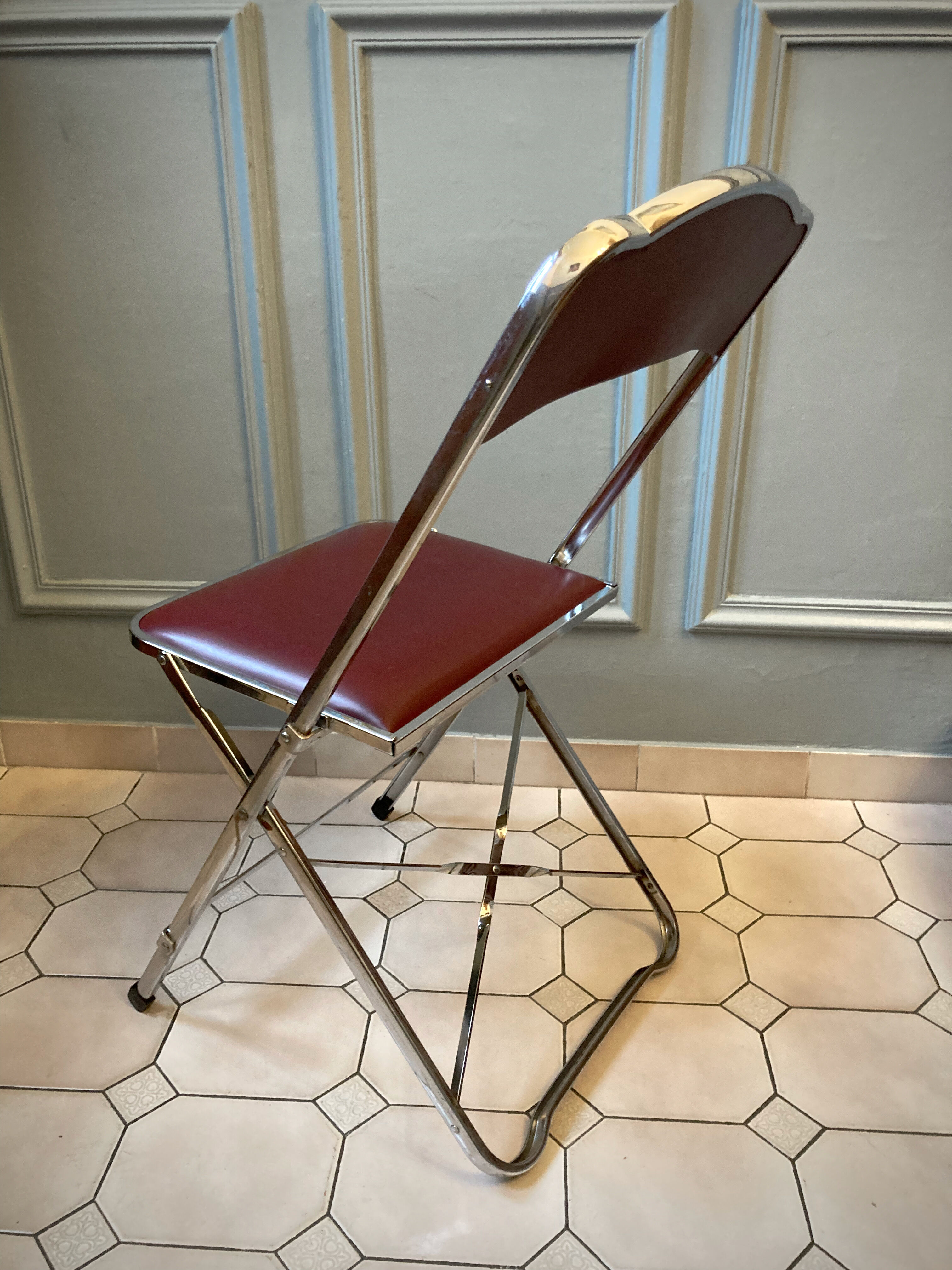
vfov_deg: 63.4
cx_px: 476
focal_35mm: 28
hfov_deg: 49.7
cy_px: 635
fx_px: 1027
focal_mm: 3.99
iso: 250
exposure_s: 1/33
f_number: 1.8
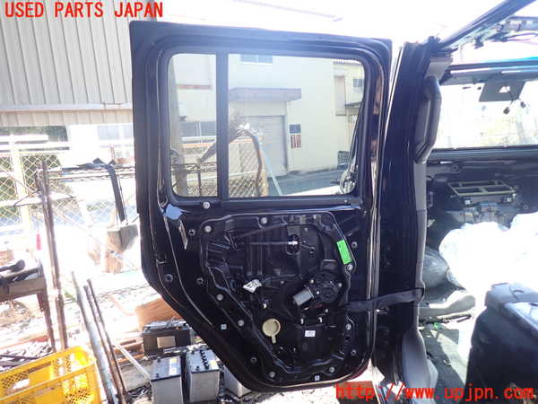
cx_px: 269
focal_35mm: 25
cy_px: 202
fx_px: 389
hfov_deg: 69.4
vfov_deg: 54.9
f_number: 2
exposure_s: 1/125
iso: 100
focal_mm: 4.5
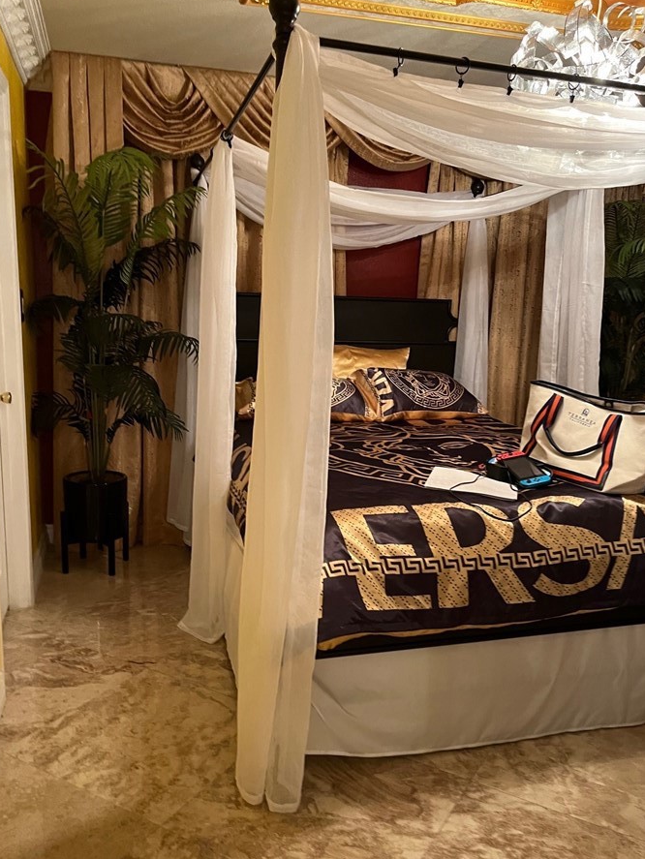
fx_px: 745
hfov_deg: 46.8
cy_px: 458
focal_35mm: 30
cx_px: 332
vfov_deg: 59.9
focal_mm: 5.1
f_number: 1.6
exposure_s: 1/60
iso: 400
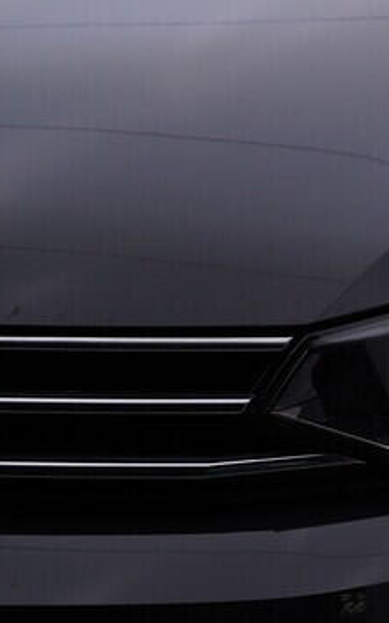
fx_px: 1817
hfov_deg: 10.7
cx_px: 892
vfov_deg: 19.2
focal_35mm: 107
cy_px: 523
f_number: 5
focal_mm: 24
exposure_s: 1/125
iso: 125
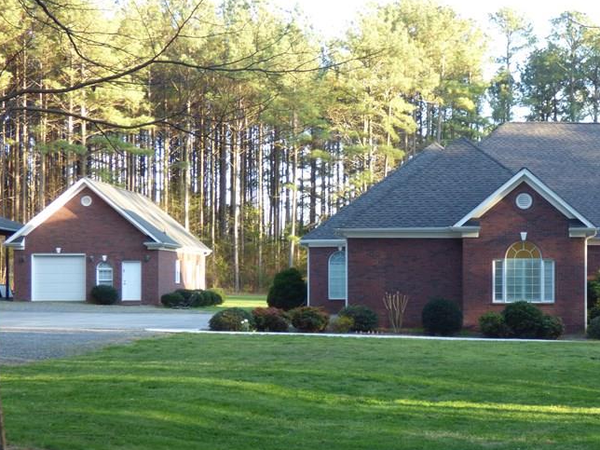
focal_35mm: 70
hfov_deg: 27.3
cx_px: 468
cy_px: 280
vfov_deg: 21.0
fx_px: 1213
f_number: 3.7
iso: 200
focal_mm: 7.79
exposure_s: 1/60
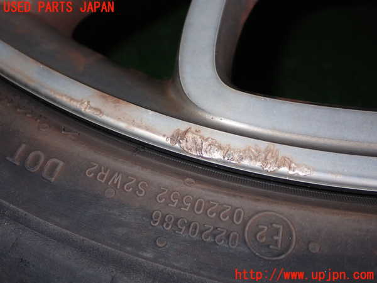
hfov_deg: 38.2
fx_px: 545
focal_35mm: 50
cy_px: 142
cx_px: 188
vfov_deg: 29.1
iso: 200
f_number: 9
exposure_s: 1/50
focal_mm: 9.01
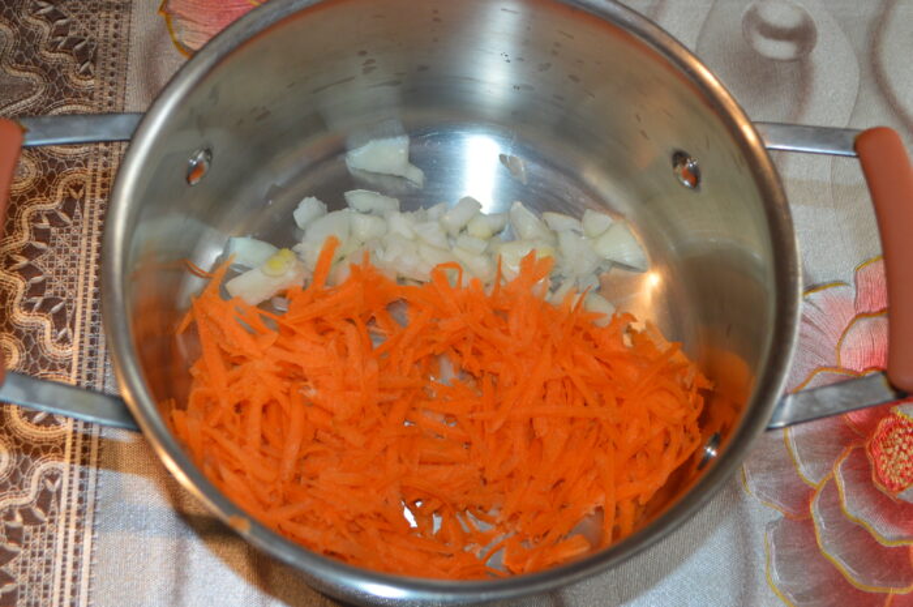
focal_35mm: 51
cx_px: 456
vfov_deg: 26.4
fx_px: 1292
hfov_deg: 38.9
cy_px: 304
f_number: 5
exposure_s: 1/60
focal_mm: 34
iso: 640
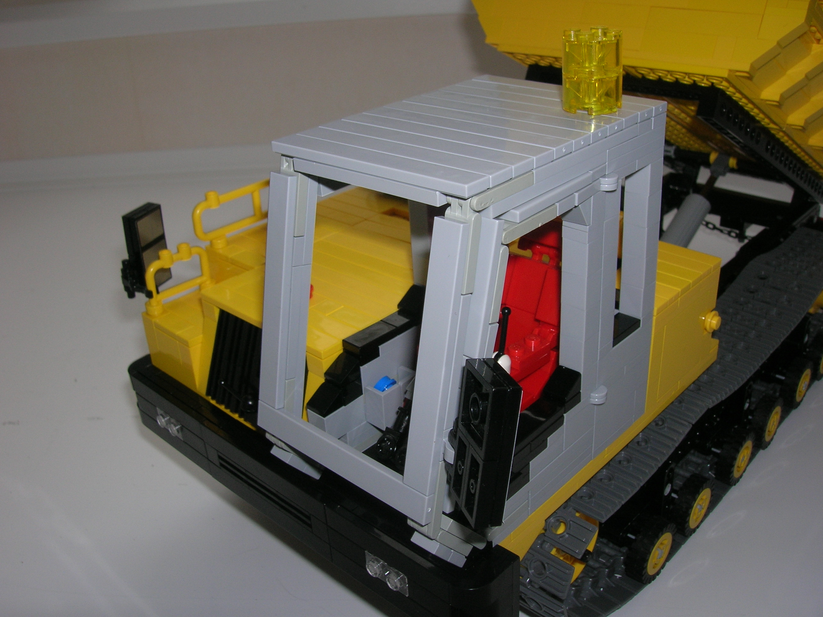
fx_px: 808
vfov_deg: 41.8
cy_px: 308
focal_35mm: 34
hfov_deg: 54.0
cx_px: 412
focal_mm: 5.7
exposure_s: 1/60.1
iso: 50
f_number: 4.9
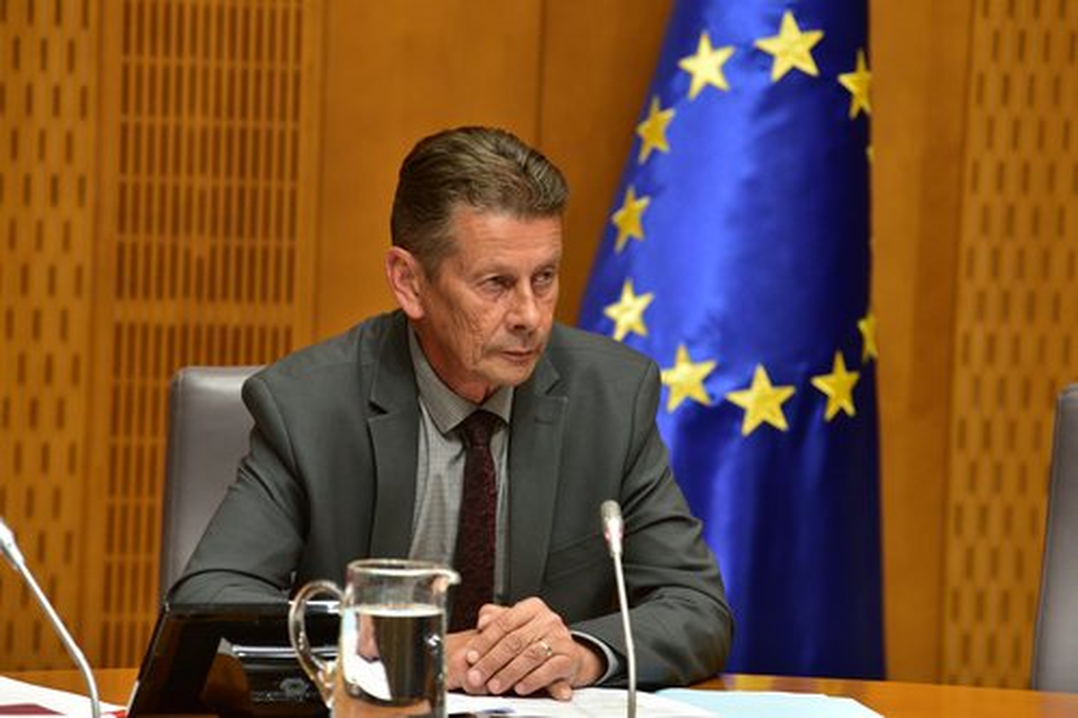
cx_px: 539
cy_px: 359
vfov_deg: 6.9
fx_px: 5987
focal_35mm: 200
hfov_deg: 10.3
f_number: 4.5
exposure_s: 1/250
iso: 1600
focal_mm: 200
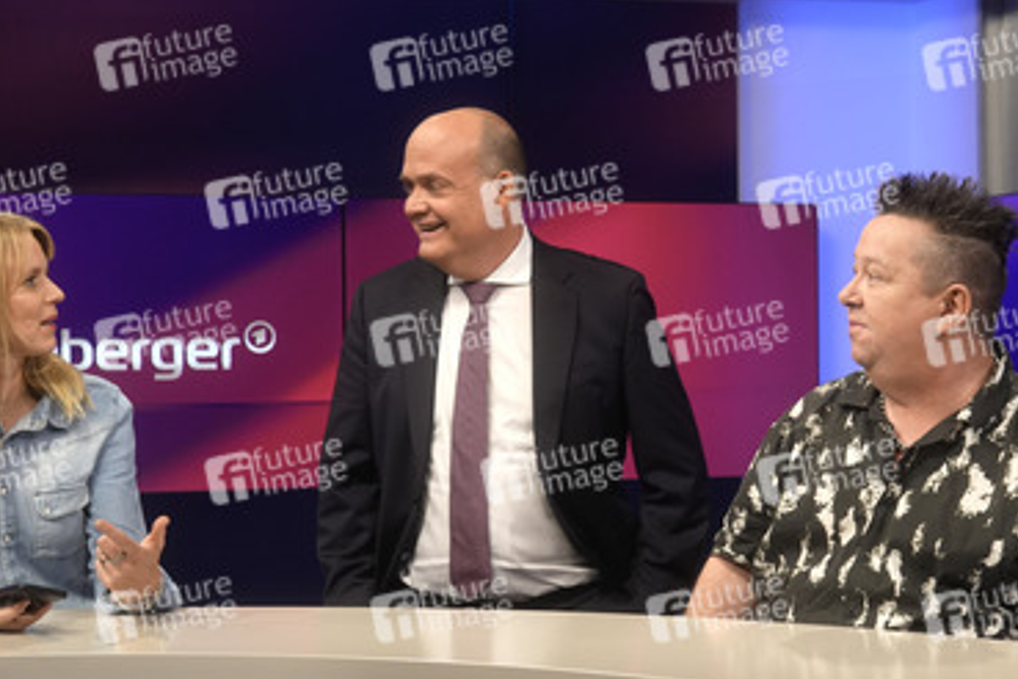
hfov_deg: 36.2
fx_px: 1555
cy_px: 403
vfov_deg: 24.6
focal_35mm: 55
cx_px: 479
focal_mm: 30
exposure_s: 1/160
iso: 640
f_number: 2.8
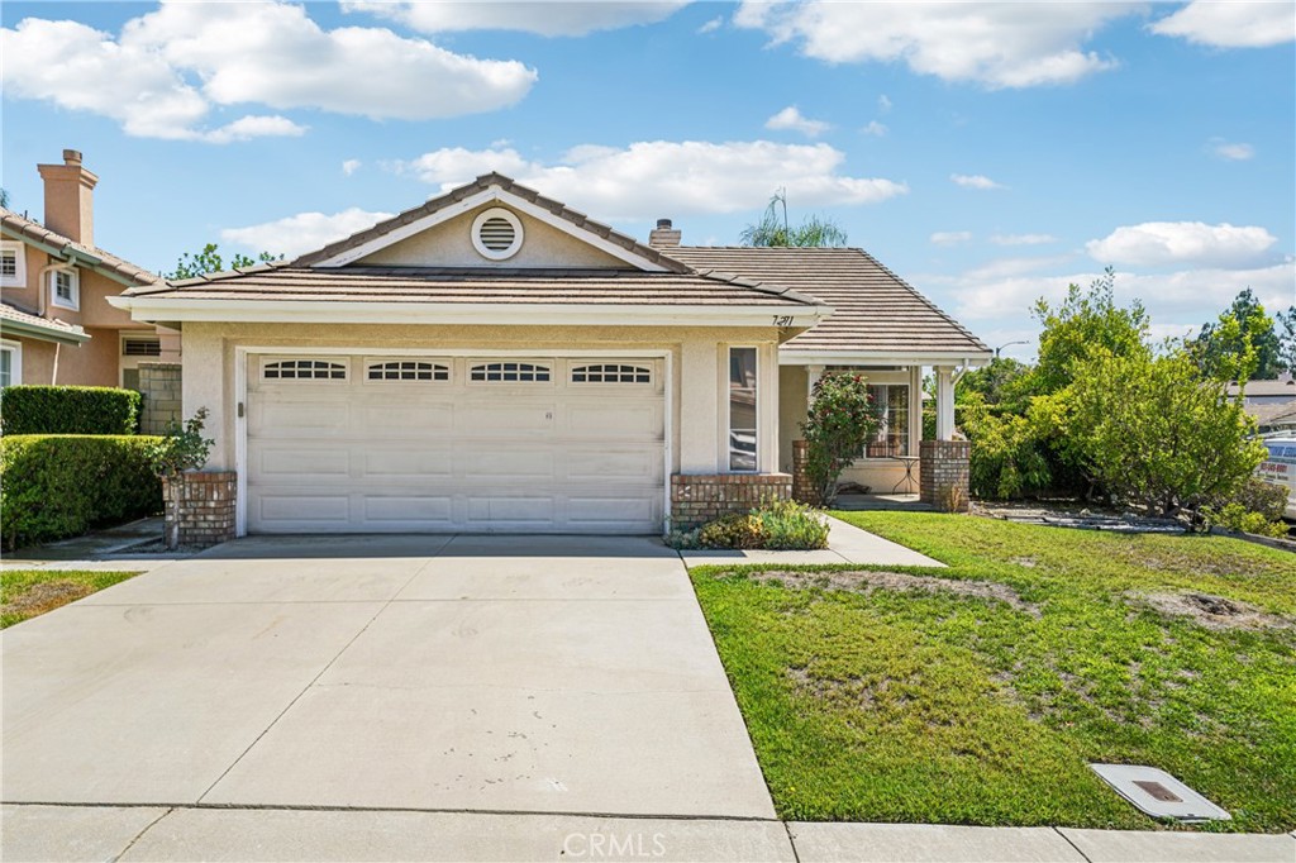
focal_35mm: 24
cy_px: 432
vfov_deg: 53.1
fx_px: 864
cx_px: 648
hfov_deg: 73.8
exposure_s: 1/250
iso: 100
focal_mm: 24
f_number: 8
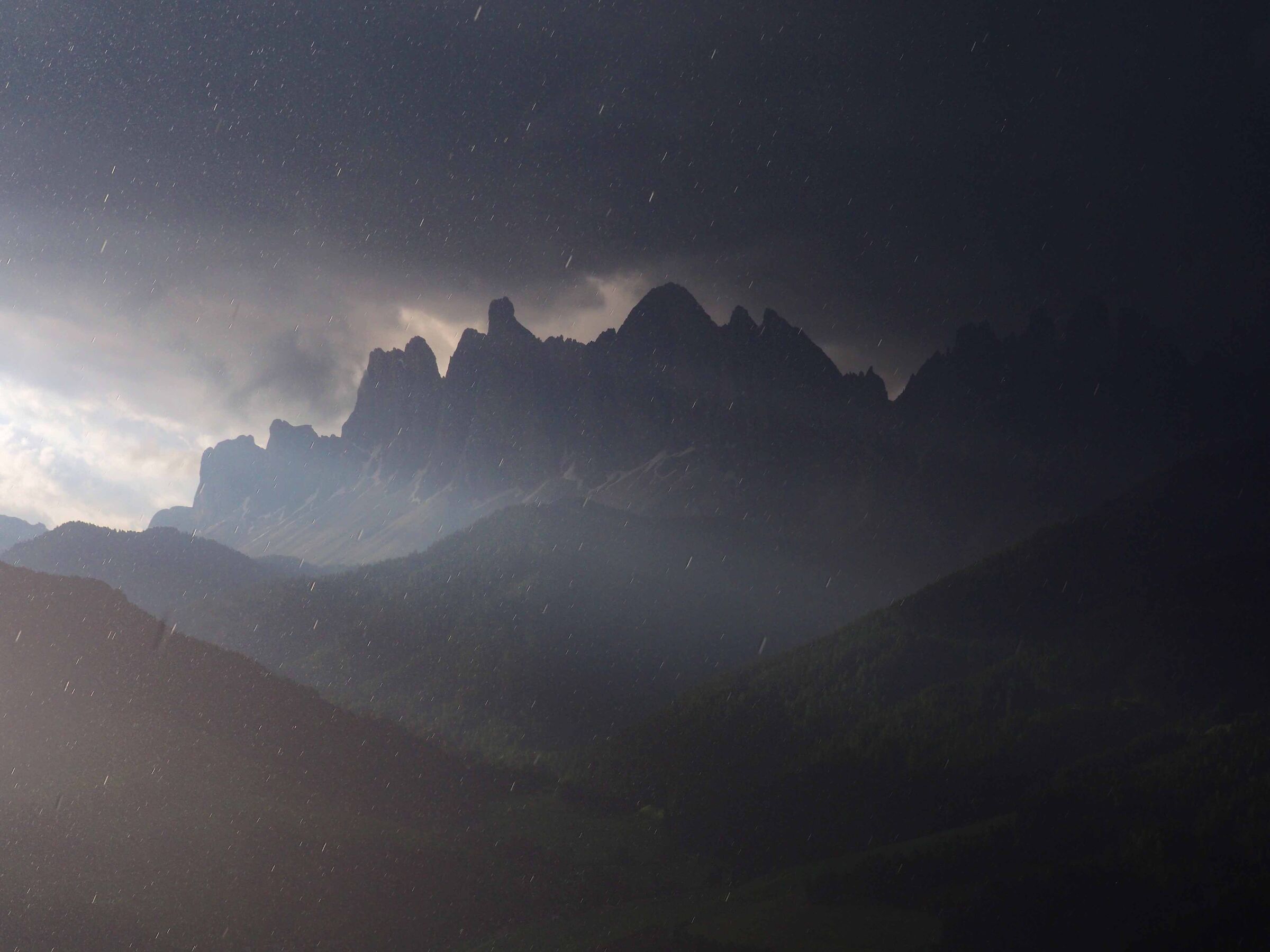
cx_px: 635
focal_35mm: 50
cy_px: 476
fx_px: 1834
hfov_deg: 38.2
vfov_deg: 29.1
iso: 320
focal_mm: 25
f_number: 8
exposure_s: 1/640
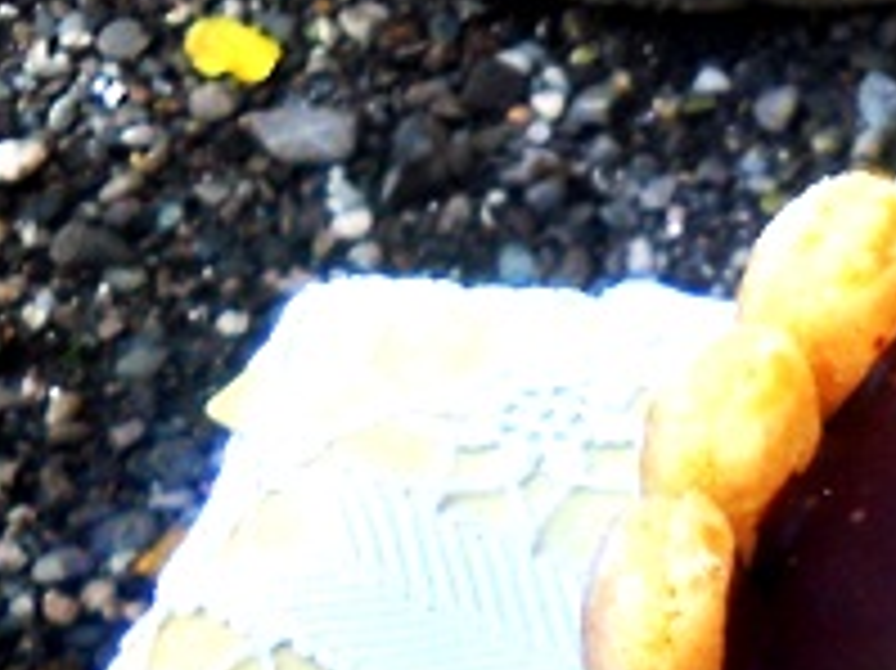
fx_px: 4268
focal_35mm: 165
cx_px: 1706
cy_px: 1061
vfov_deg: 8.7
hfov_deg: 11.0
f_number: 3.1
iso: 80
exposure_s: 1/40
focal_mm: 6.72
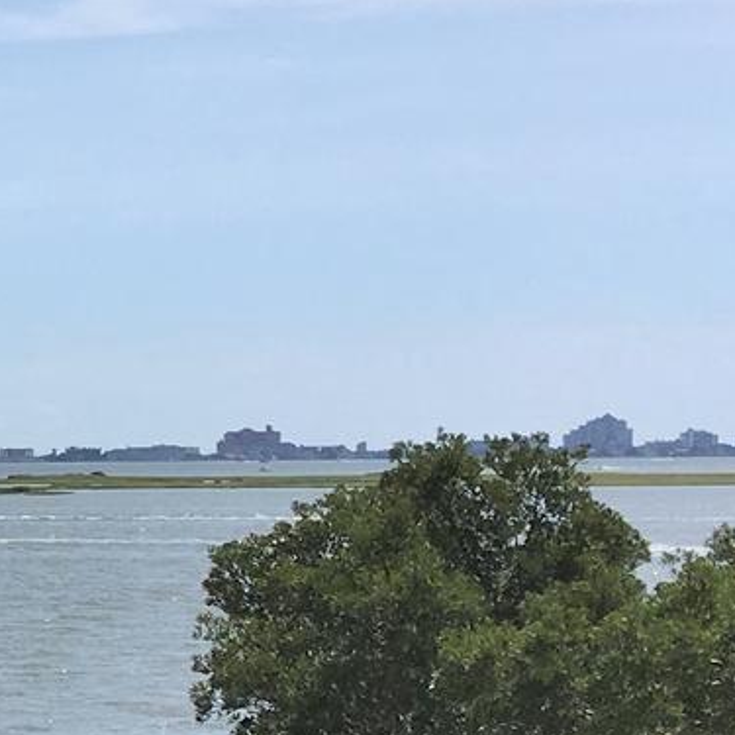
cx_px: -949
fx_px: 3363
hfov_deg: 10.8
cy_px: 525
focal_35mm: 140
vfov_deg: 12.4
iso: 25
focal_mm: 4.15
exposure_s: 1/2331
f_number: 2.2
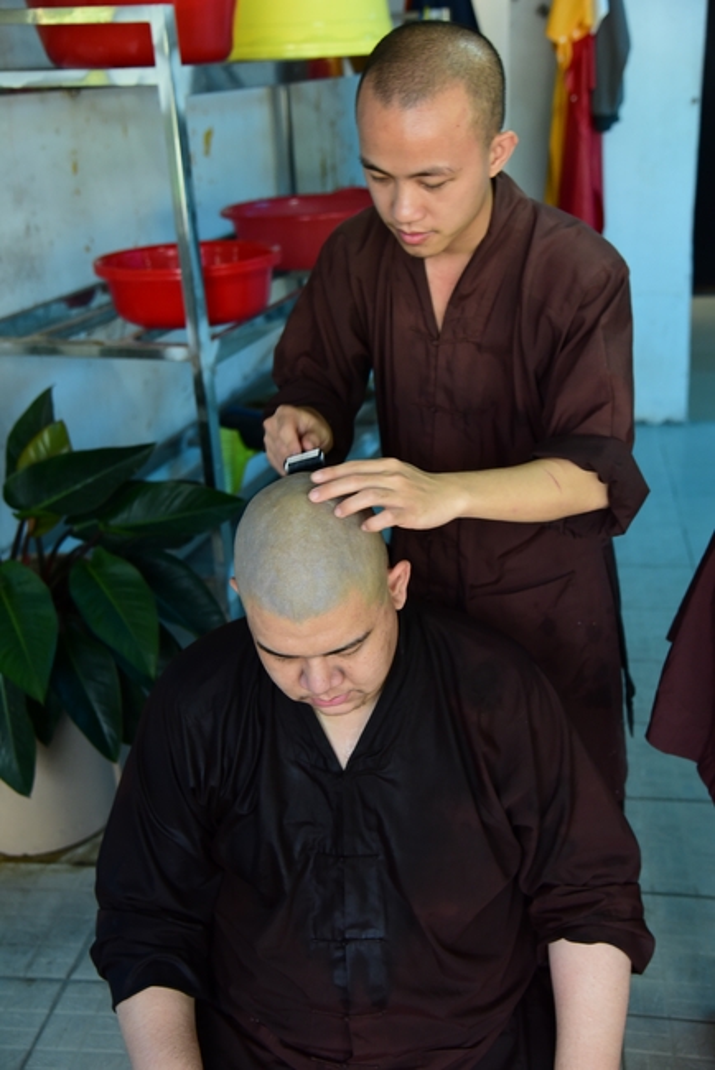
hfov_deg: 30.5
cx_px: 358
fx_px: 1309
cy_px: 535
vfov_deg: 44.5
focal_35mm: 44
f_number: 4.5
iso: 1600
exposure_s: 1/50
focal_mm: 44
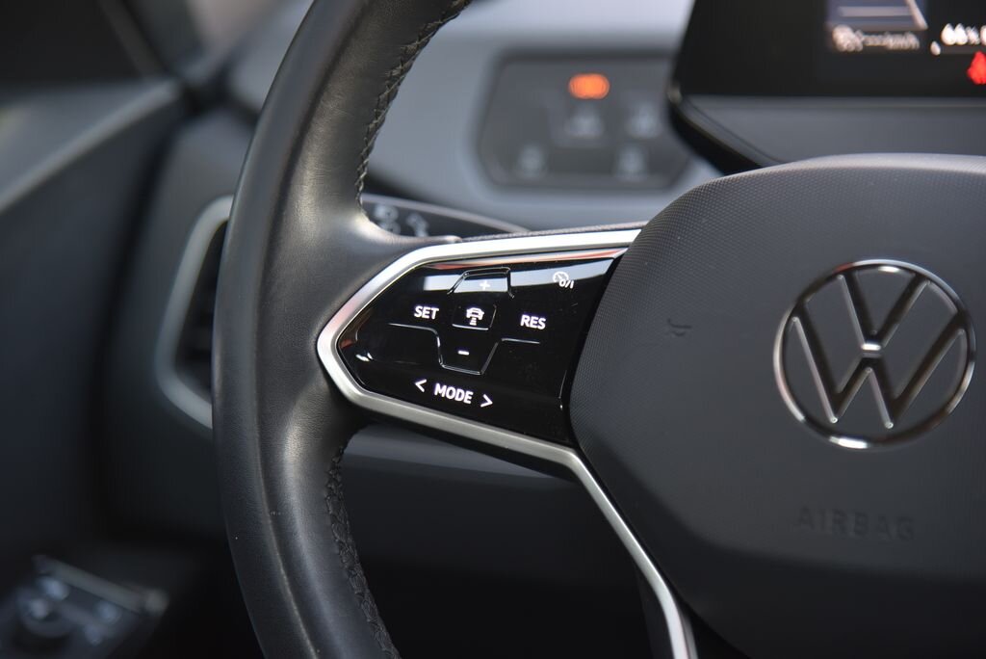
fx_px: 3288
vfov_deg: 11.4
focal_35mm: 120
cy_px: 330
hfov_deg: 17.1
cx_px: 493
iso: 500
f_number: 4
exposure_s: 1/60
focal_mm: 120
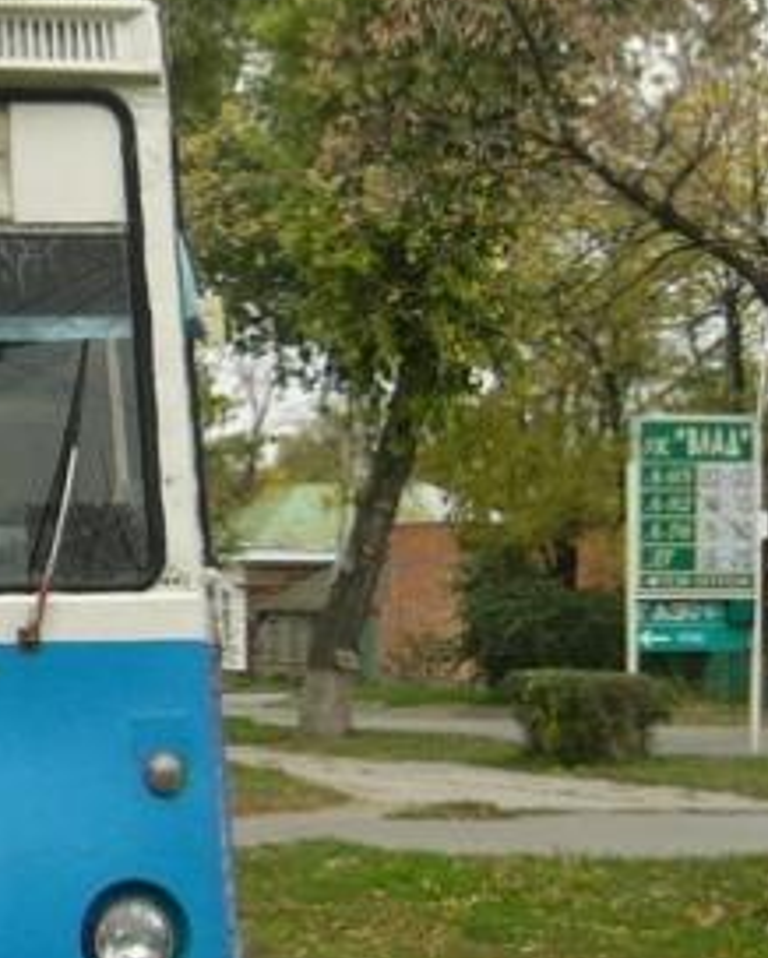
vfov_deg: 13.6
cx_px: -247
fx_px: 4030
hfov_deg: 10.6
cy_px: 438
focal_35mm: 142
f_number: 2.9
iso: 50
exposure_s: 1/250
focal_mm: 6.5
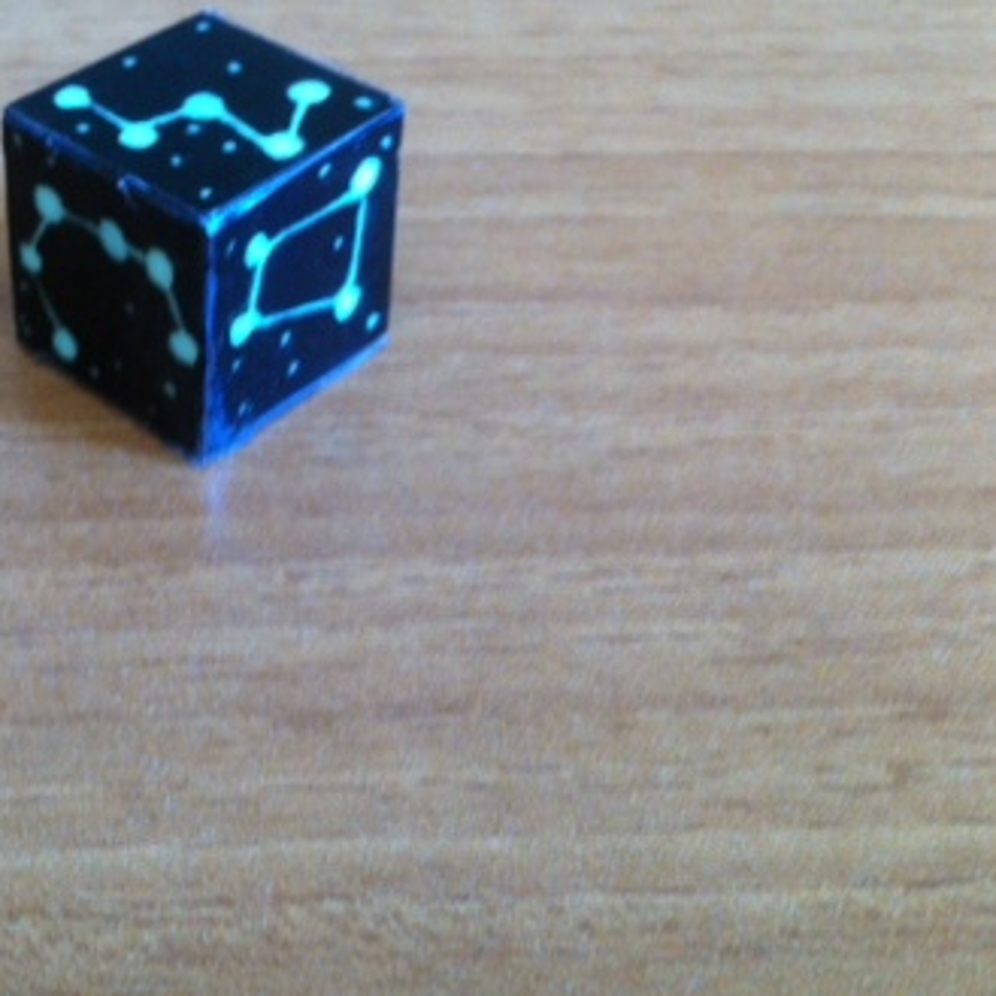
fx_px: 1953
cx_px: 218
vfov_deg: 28.5
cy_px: 360
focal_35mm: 60
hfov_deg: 28.1
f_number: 2.8
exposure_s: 1/15
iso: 125
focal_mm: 3.85
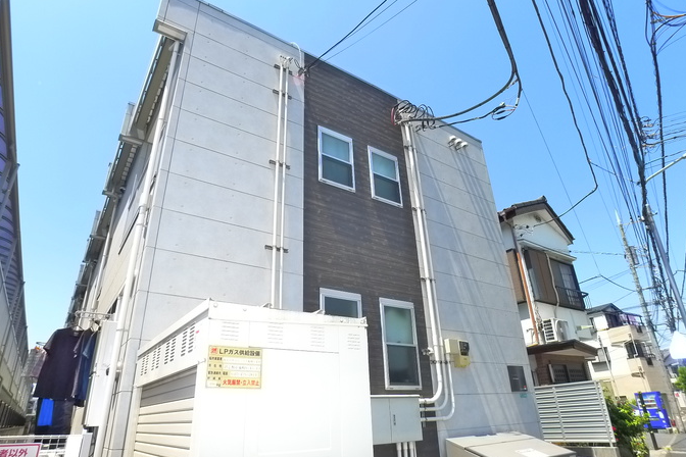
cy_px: 226
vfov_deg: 49.6
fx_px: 495
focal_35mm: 26
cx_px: 346
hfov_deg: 69.4
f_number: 3.5
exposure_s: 1/500
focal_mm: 5.1
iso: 400
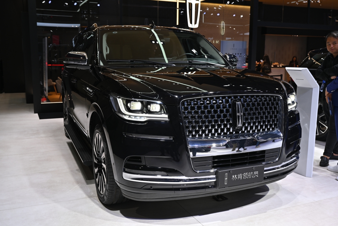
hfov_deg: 53.1
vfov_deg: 36.9
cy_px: 113
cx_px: 169
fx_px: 338
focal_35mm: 36
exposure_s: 1/80
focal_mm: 36
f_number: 5.6
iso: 160
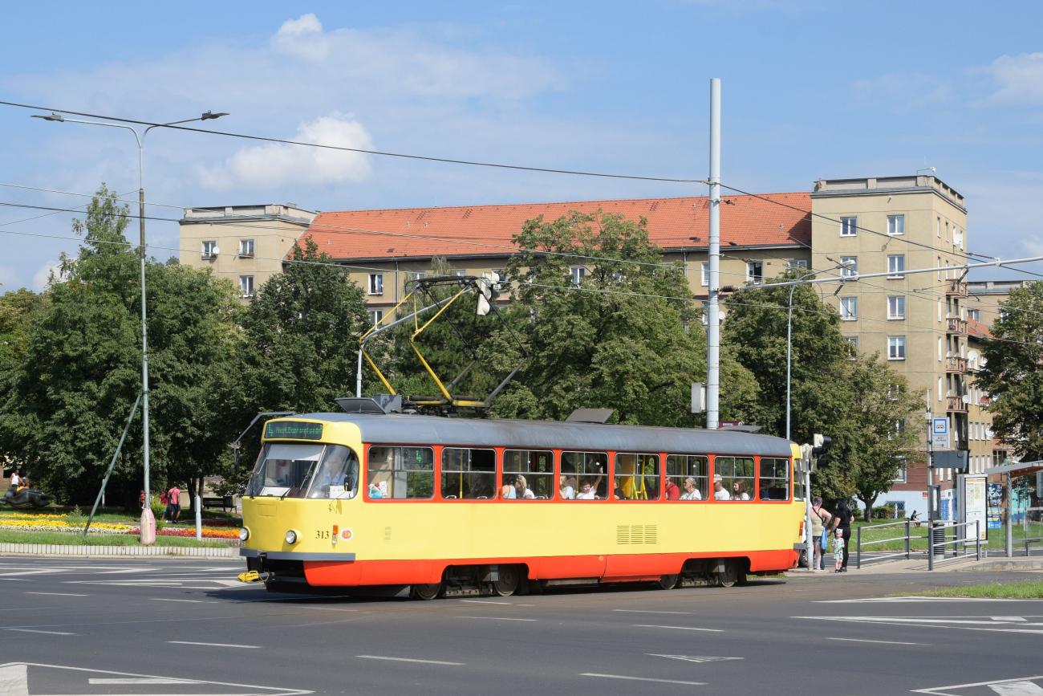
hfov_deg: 31.9
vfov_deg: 21.6
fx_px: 1825
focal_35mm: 63
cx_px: 522
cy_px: 348
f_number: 11
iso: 320
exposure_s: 1/500
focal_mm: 42
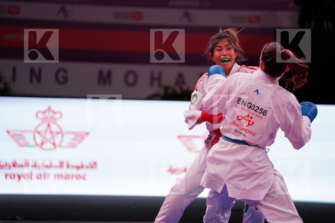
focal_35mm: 200
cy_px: 112
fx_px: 1861
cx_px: 168
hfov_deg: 10.3
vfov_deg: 6.9
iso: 2500
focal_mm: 200
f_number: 2.8
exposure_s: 1/1000
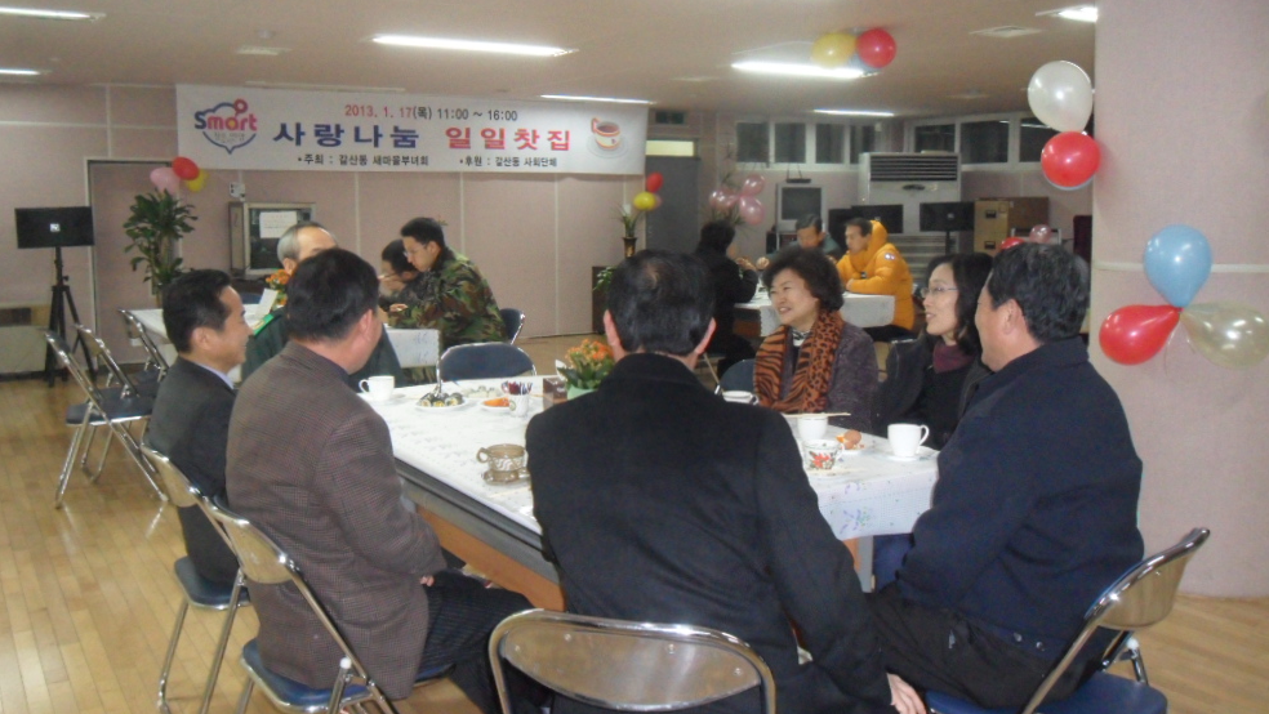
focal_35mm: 34
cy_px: 314
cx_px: 658
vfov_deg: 34.6
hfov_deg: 58.0
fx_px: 1144
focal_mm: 5.3
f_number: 3.7
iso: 480
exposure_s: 1/45
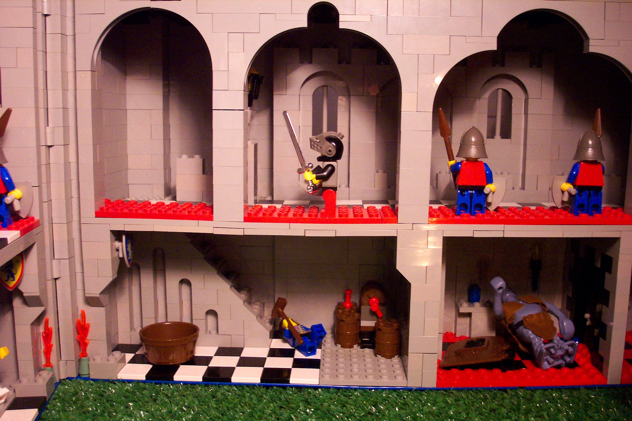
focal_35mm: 35
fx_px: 614
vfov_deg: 37.9
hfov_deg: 54.4
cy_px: 210
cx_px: 316
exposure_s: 1/15
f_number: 2.8
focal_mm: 7.5
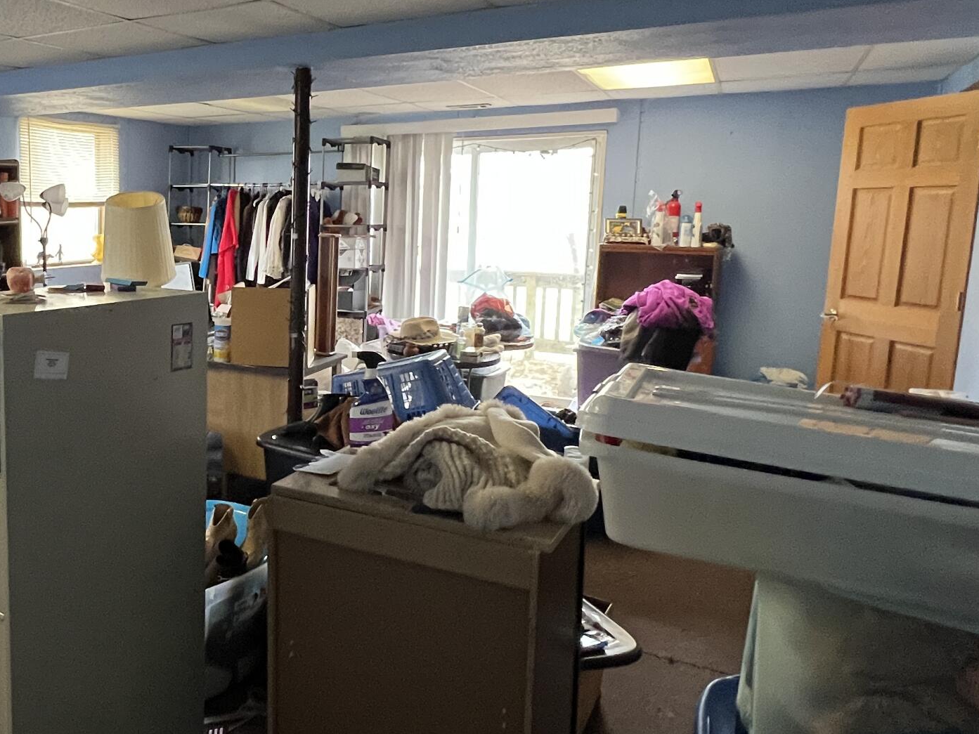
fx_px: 792
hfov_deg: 57.4
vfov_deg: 49.7
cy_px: 327
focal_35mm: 28
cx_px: 162
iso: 500
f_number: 1.8
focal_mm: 1.57
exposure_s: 1/60
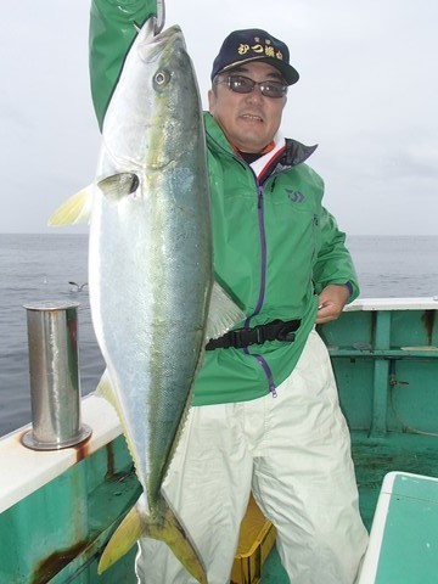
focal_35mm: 28
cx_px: 219
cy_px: 292
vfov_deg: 63.4
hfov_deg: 49.7
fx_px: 472
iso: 100
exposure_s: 1/500
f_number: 3.9
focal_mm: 5
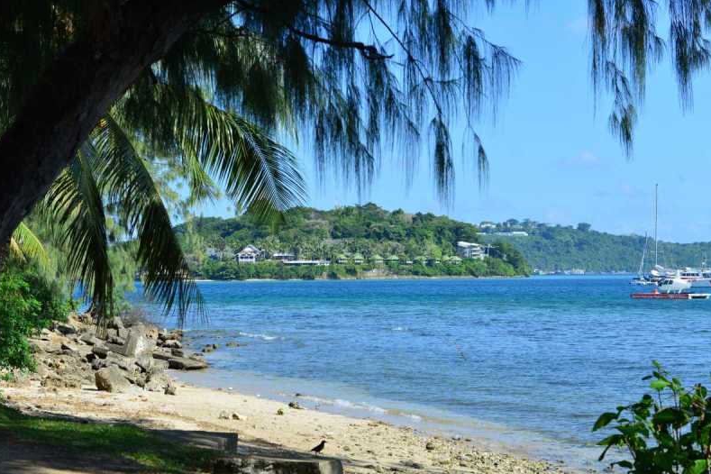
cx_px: 355
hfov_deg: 28.5
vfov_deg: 19.2
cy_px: 239
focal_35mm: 71
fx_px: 1402
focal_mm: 70
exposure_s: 1/400
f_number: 10
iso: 250
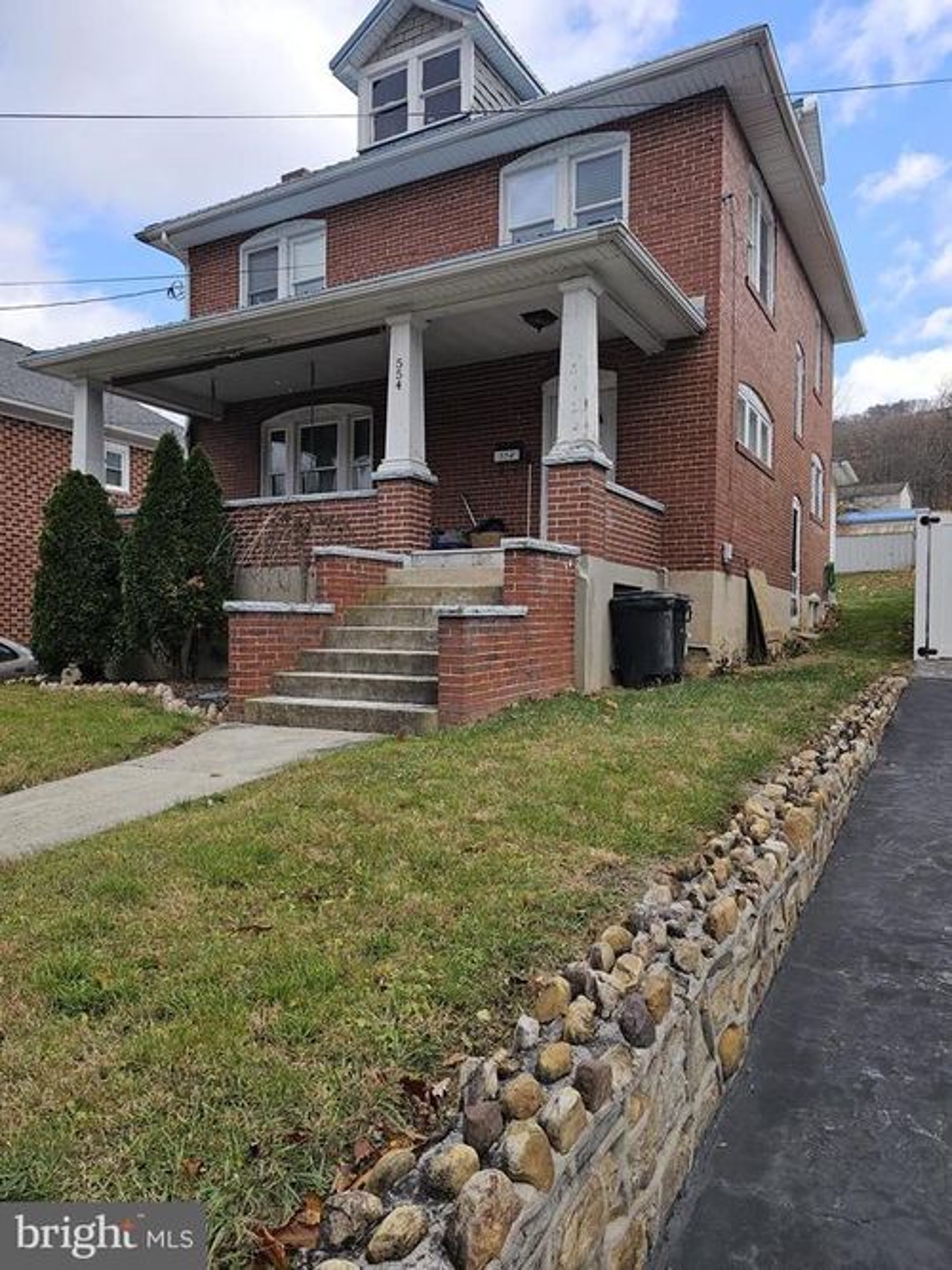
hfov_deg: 58.9
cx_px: 476
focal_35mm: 23
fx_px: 844
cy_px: 635
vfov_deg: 73.9
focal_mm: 6.3
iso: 10
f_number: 1.7
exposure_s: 1/310
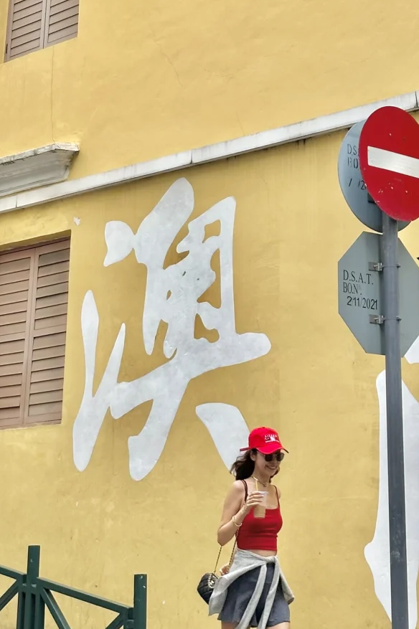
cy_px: 364
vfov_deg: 24.7
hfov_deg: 16.6
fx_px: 1433
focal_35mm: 82
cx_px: 244
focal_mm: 6.86
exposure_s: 1/382
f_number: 1.78
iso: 64
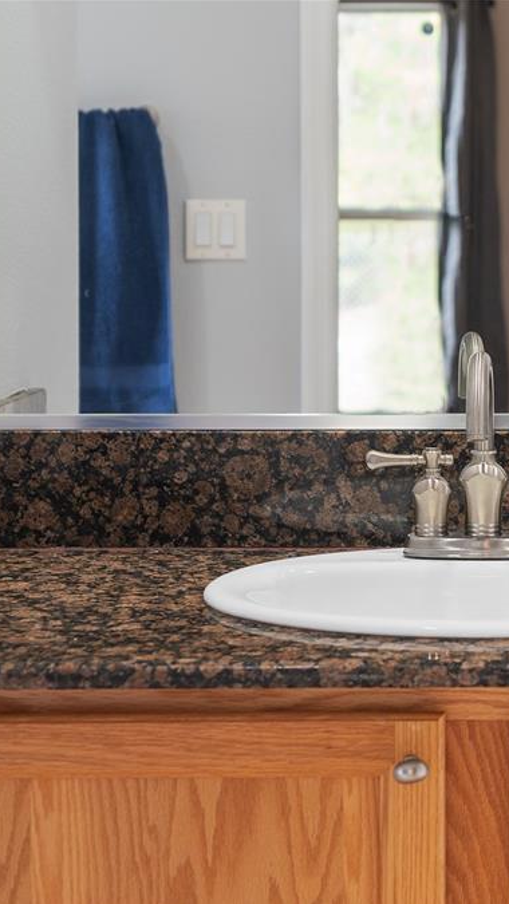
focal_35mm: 81
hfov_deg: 14.7
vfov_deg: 26.2
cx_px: 501
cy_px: 455
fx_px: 1942
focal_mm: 34
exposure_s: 1/20
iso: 250
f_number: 2.8
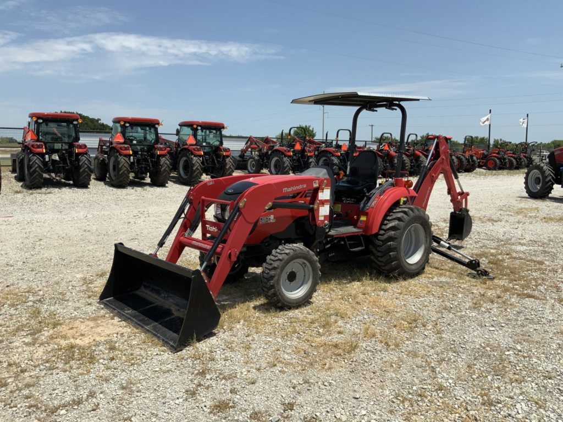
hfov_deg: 61.7
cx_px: 282
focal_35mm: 29
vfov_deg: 48.2
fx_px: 472
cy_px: 211
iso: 16
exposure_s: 1/2801
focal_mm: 3
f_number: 1.8
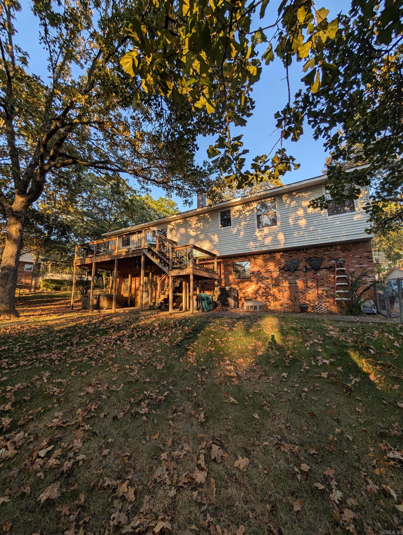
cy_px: 268
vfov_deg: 110.5
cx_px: 202
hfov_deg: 94.6
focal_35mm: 12
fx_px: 186
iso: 52
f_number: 1.7
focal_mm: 2.02
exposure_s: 1/610
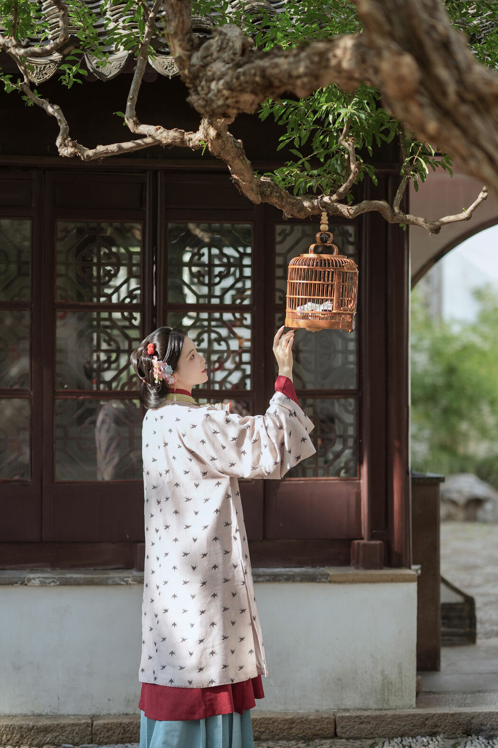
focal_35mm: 85
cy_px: 374
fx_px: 1764
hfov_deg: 16.1
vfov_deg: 23.9
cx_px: 249
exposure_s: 1/1250
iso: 125
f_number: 1.6
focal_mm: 85
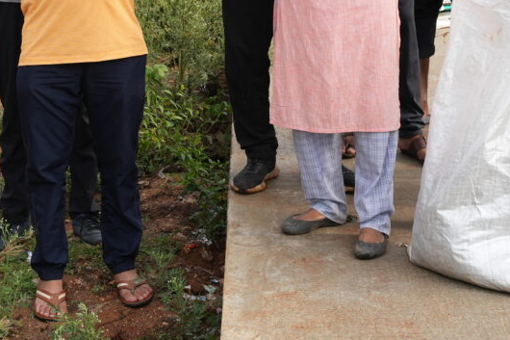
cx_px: 190
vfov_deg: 11.5
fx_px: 1659
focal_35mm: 117
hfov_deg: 17.4
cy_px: -50
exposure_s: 1/320
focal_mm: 40.4
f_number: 6.3
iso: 320
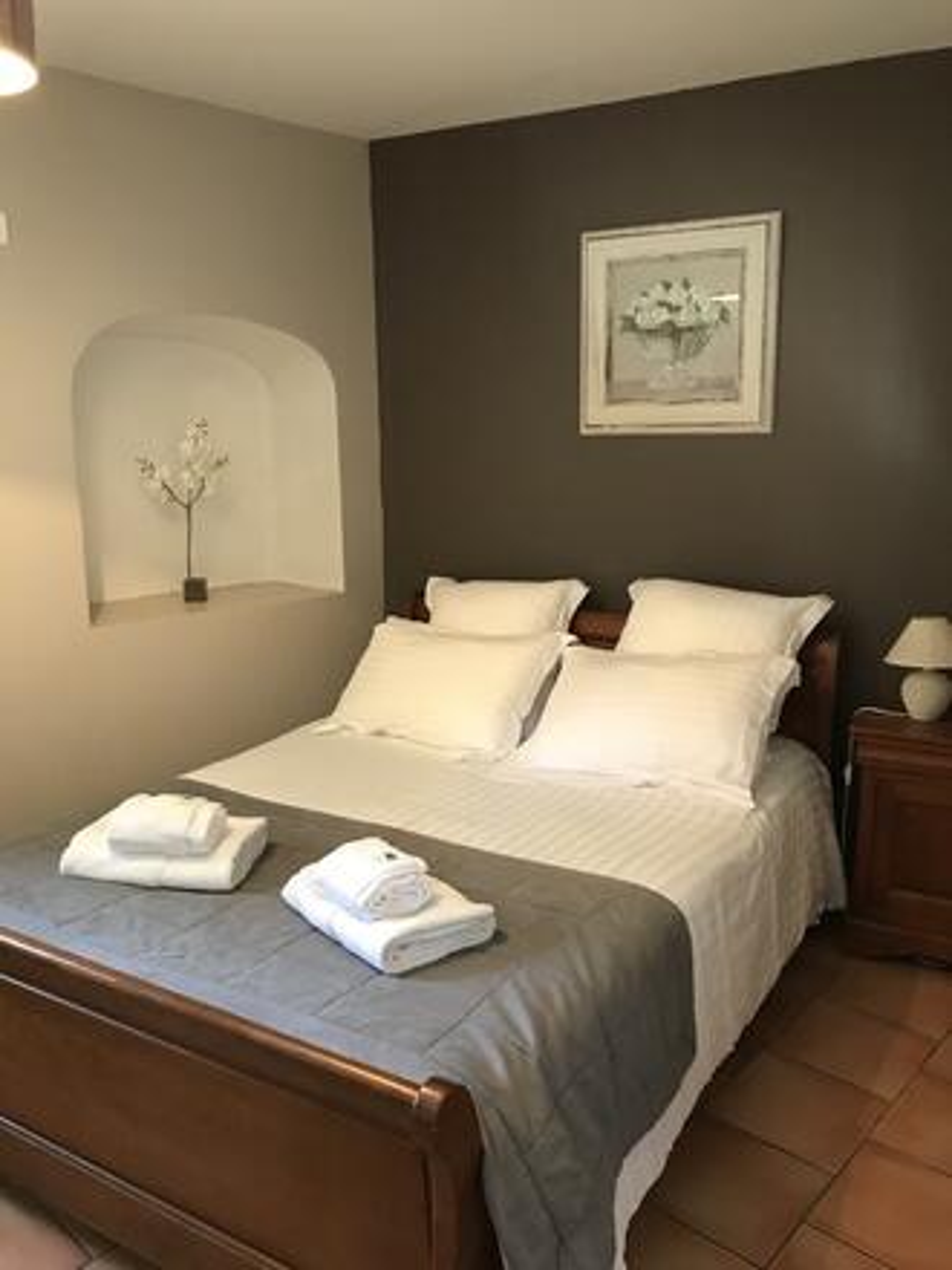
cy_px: 635
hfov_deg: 49.7
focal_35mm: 28
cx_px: 476
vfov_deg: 63.4
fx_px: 1027
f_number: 1.8
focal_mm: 3.99
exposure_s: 1/17
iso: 100
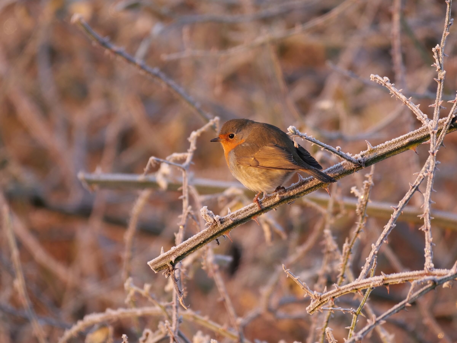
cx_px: 228
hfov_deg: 2.5
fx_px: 10562
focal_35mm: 800
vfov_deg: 1.9
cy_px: 172
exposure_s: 1/80
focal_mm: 400
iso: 200
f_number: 6.3
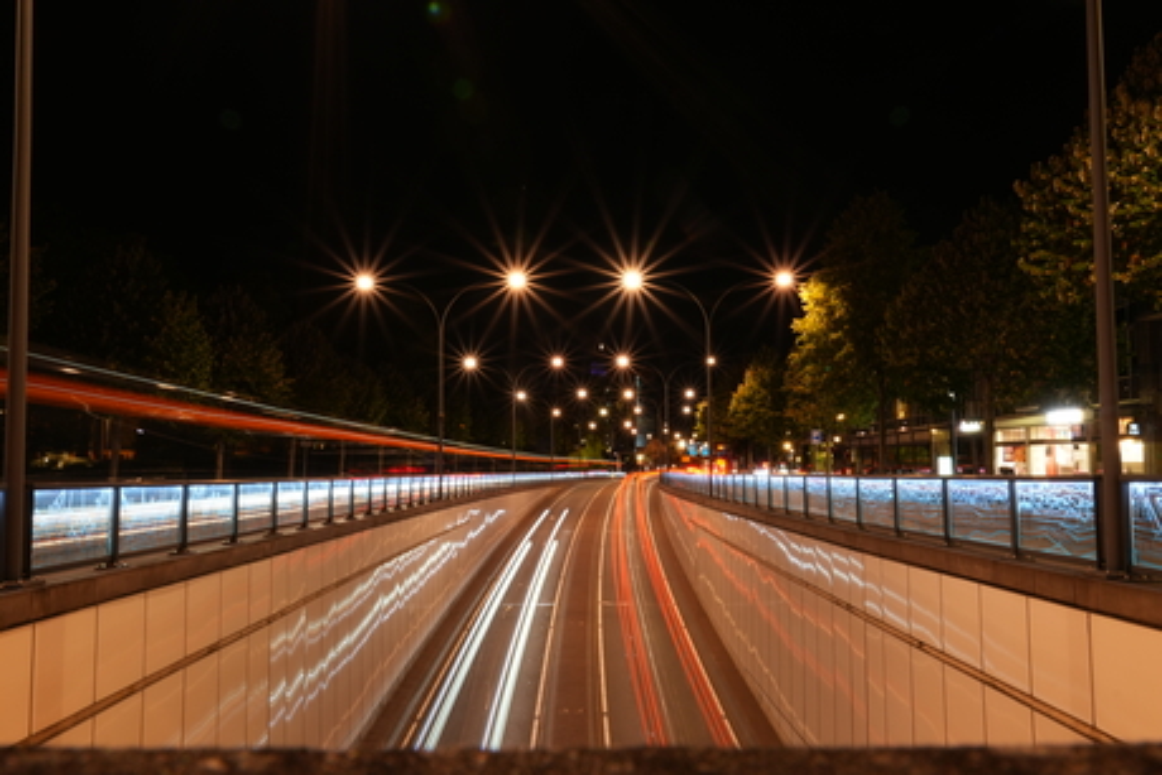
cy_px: 388
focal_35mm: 33
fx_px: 1065
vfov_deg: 40.0
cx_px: 581
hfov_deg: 57.2
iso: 200
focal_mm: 22
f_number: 22
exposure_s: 25
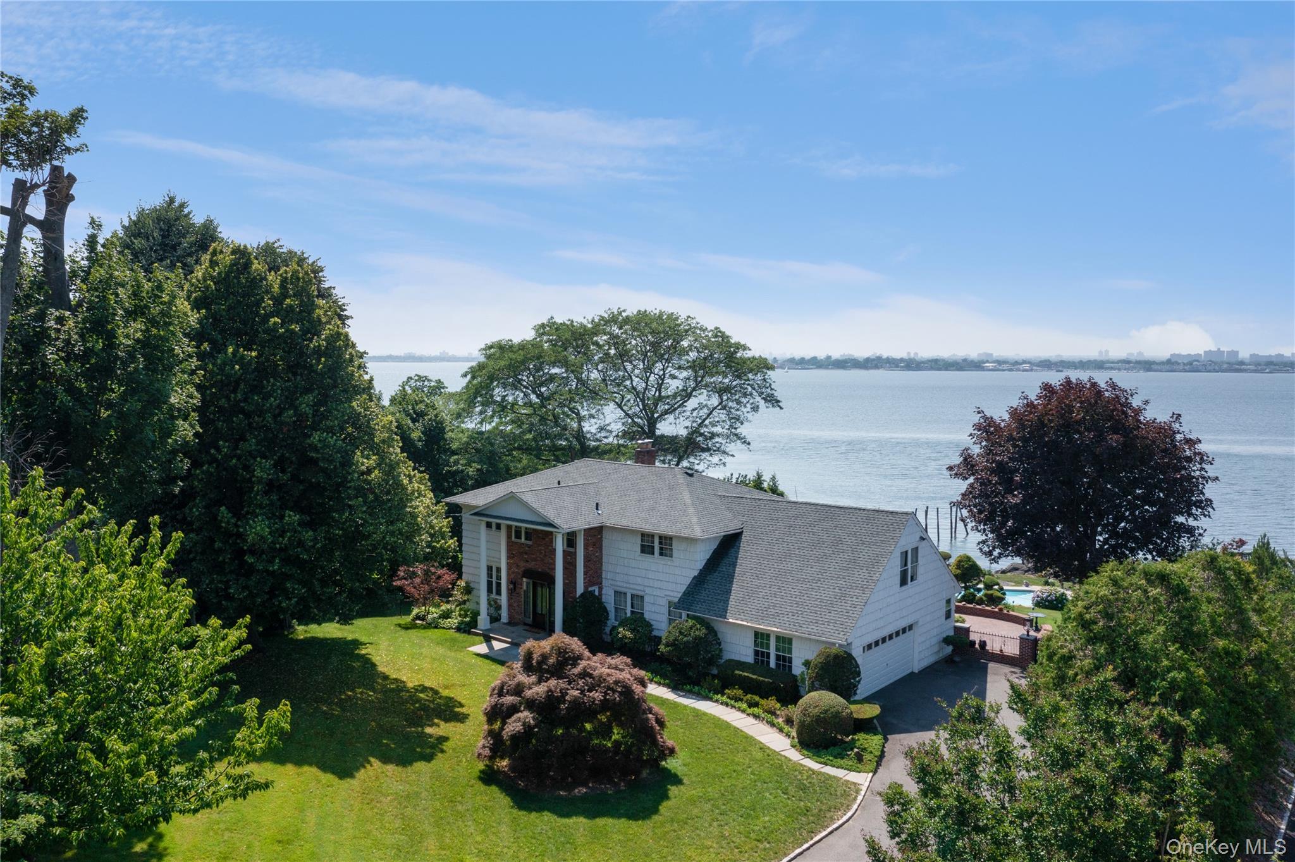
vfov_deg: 46.4
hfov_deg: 65.5
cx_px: 648
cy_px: 431
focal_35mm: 28
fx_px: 1007
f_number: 5.6
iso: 100
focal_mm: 10.26
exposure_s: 1/500
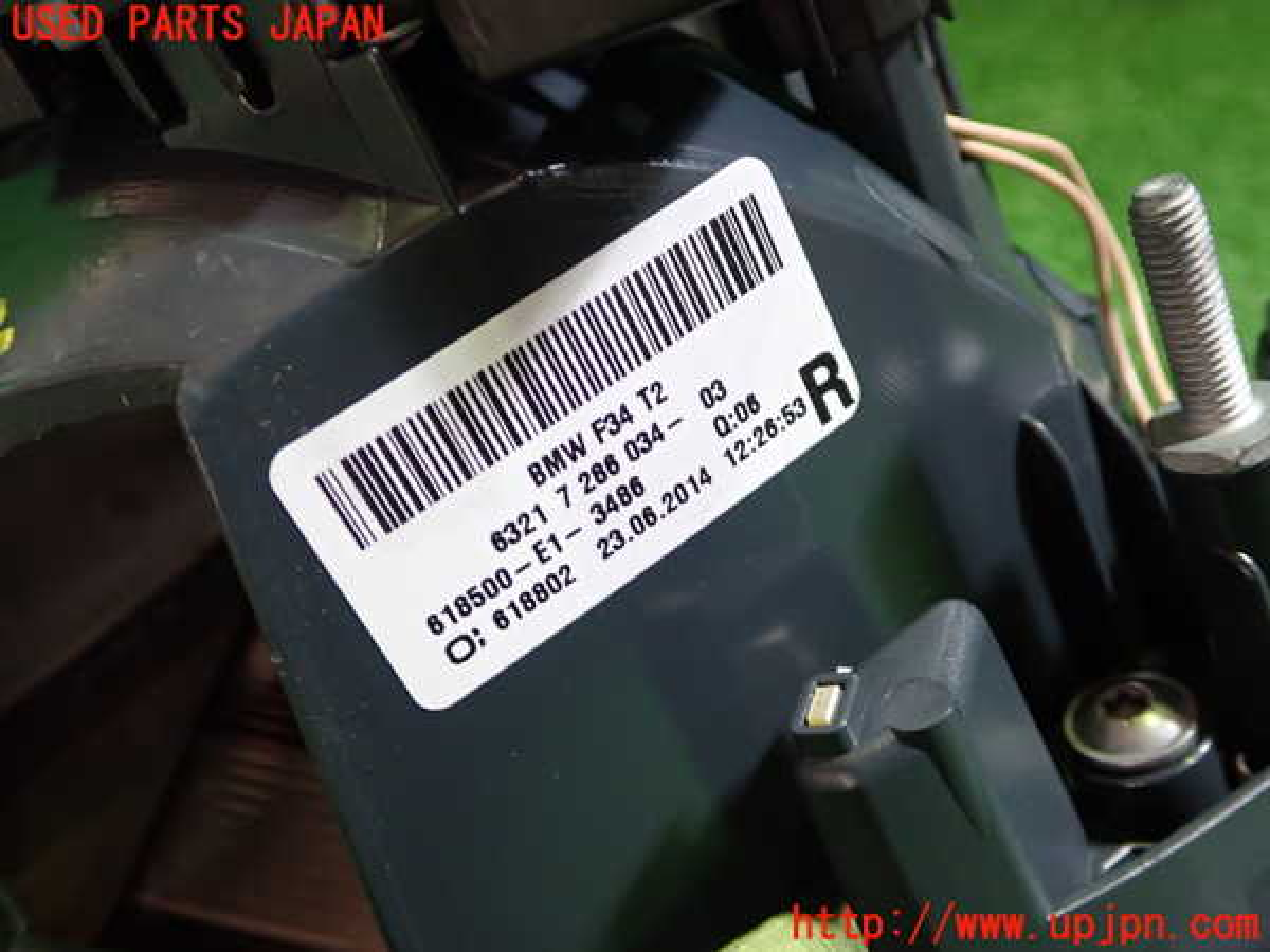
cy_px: 476
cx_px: 635
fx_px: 1321
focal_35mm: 36
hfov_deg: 51.4
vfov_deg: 39.7
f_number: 2.5
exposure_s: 1/40
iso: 320
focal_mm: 6.37
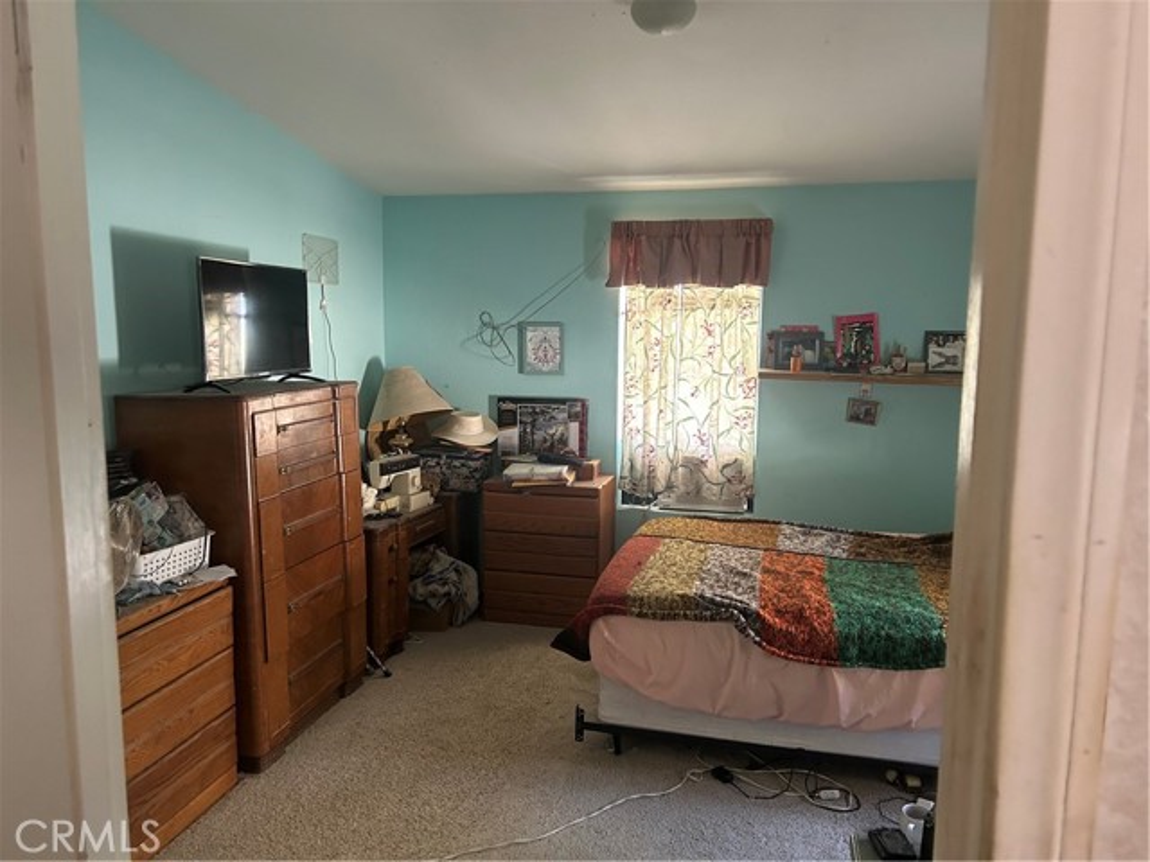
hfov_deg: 67.3
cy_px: 431
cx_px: 575
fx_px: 864
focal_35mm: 26
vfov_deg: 53.1
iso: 500
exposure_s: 1/60
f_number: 1.5
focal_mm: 5.7
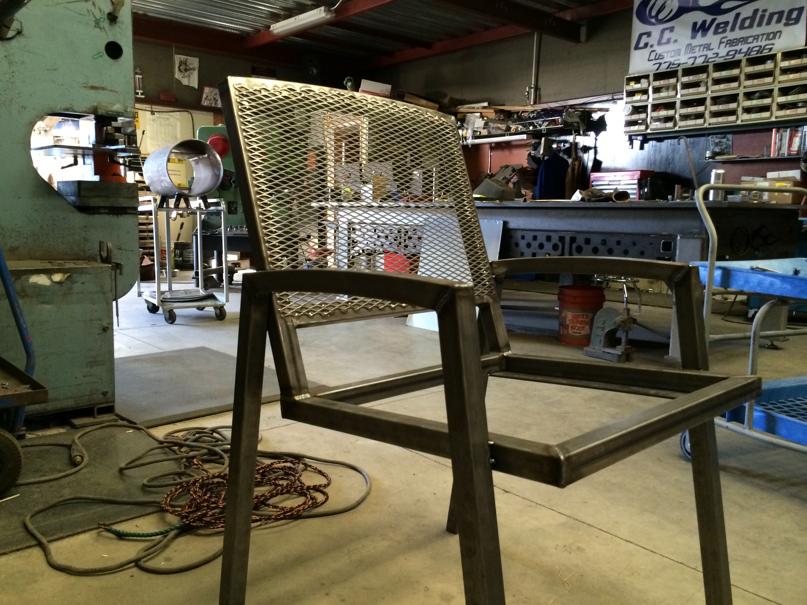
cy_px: 302
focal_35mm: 30
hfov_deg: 60.0
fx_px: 699
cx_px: 404
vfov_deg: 46.8
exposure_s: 1/30
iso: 200
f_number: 2.2
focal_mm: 4.12
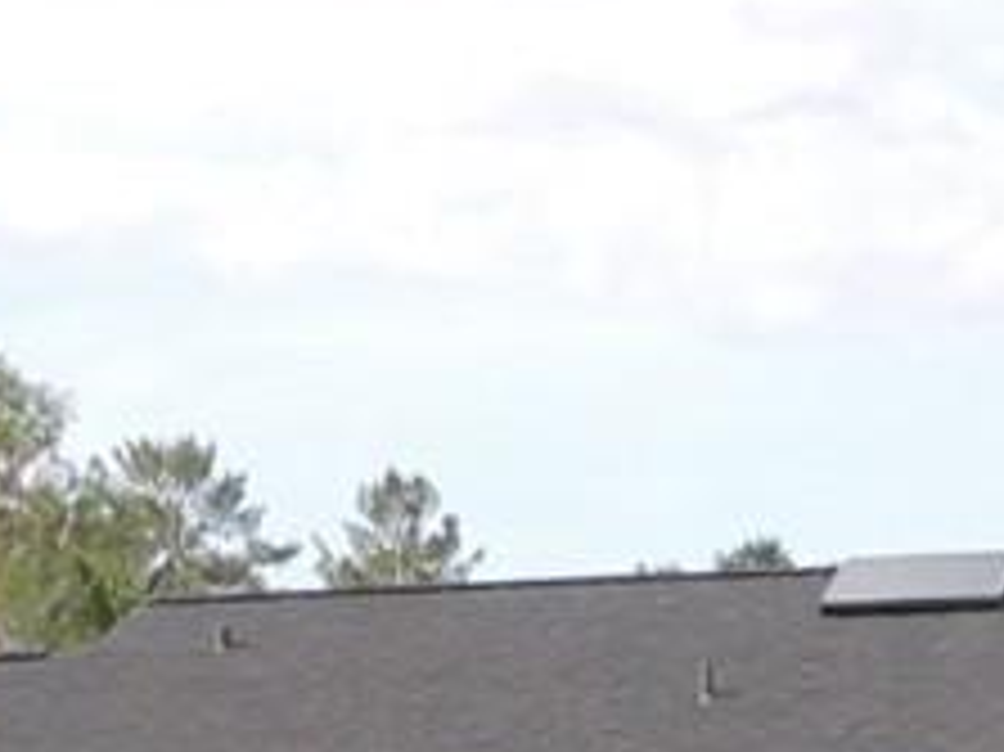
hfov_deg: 11.4
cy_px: 1414
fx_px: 4986
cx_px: 153
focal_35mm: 172
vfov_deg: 8.3
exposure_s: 1/800
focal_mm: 4.3
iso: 100
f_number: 3
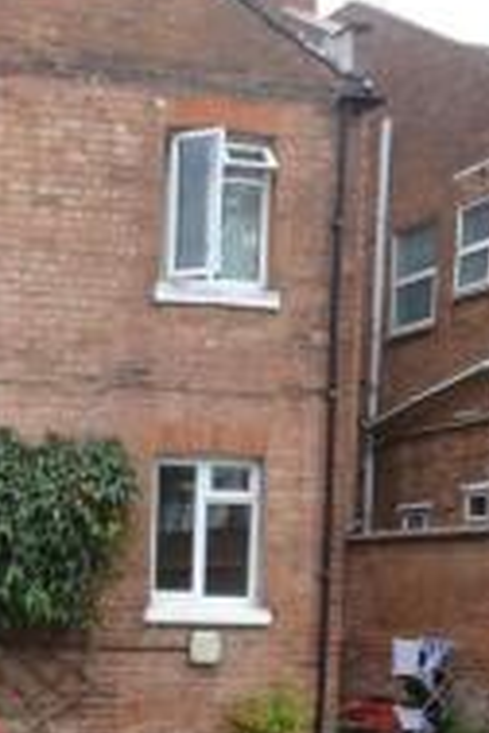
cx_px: -153
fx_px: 1569
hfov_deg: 16.7
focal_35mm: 77
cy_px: 731
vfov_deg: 25.1
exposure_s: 1/125
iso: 100
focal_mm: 4.3
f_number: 3.5
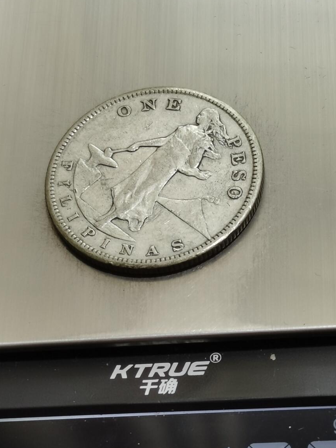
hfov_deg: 13.8
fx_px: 1385
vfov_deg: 18.4
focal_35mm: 107
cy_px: 229
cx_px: 175
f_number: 1.8
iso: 50
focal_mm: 5.58
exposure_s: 1/100
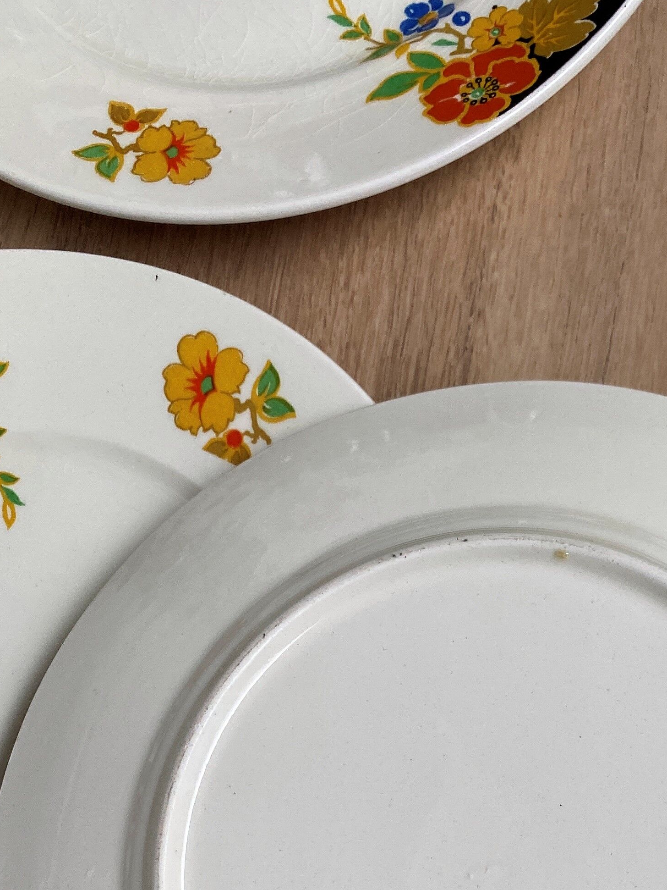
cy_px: 895
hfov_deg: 26.6
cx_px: 520
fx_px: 1387
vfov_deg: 32.6
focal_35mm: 54
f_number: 1.8
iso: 100
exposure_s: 1/121
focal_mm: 4.25
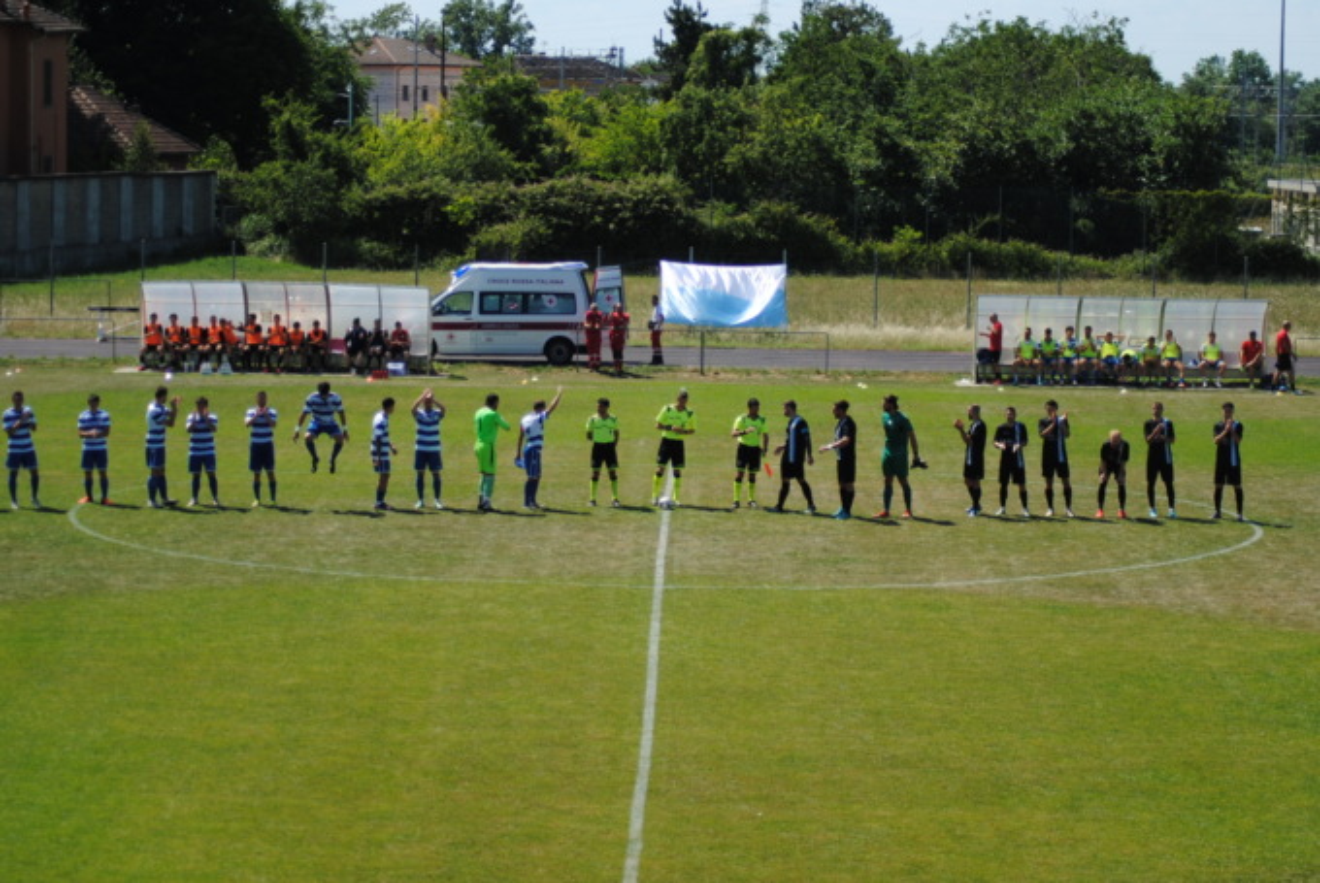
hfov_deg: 19.4
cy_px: 442
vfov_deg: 13.1
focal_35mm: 105
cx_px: 660
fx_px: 3854
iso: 110
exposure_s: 1/1000
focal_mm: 70
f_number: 4
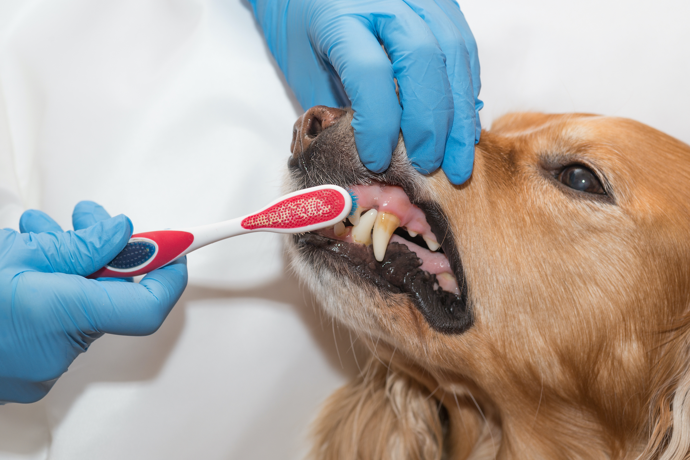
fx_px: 1917
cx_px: 345
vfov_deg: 13.7
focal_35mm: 100
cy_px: 230
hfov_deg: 20.4
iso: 100
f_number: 9
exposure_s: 1/60
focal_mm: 100
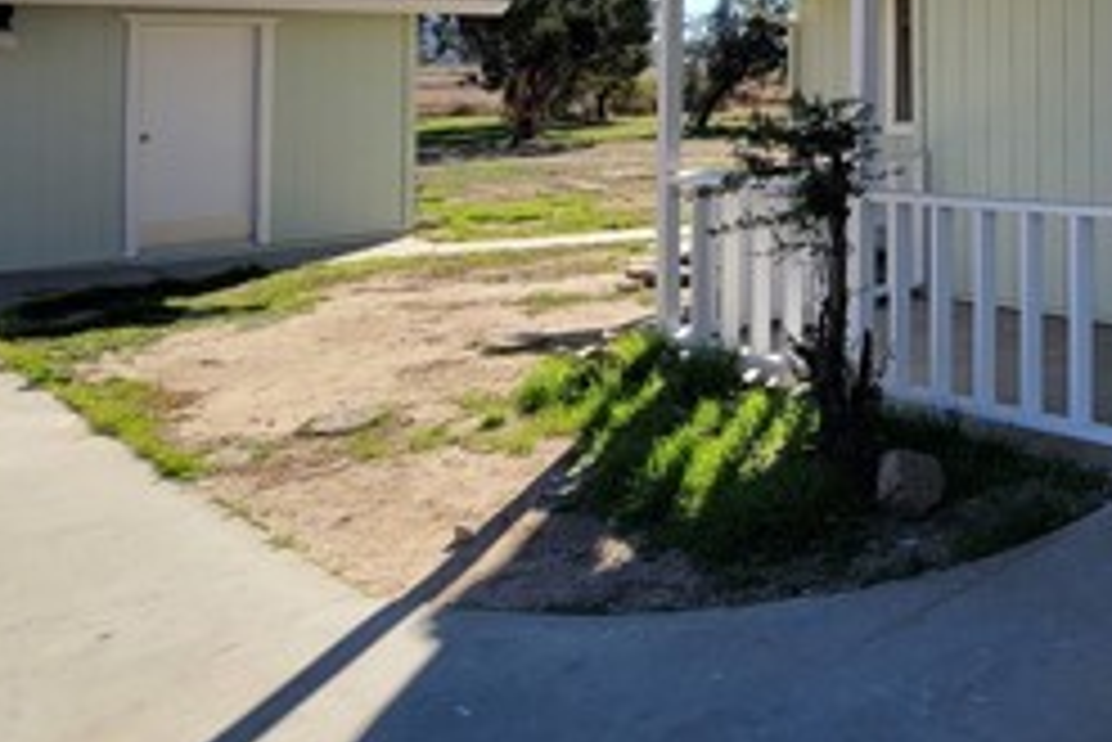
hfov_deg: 45.8
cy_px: -4
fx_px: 1082
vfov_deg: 34.4
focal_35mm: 35
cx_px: 1112
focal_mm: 2.2
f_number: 2.2
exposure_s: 1/880
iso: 50
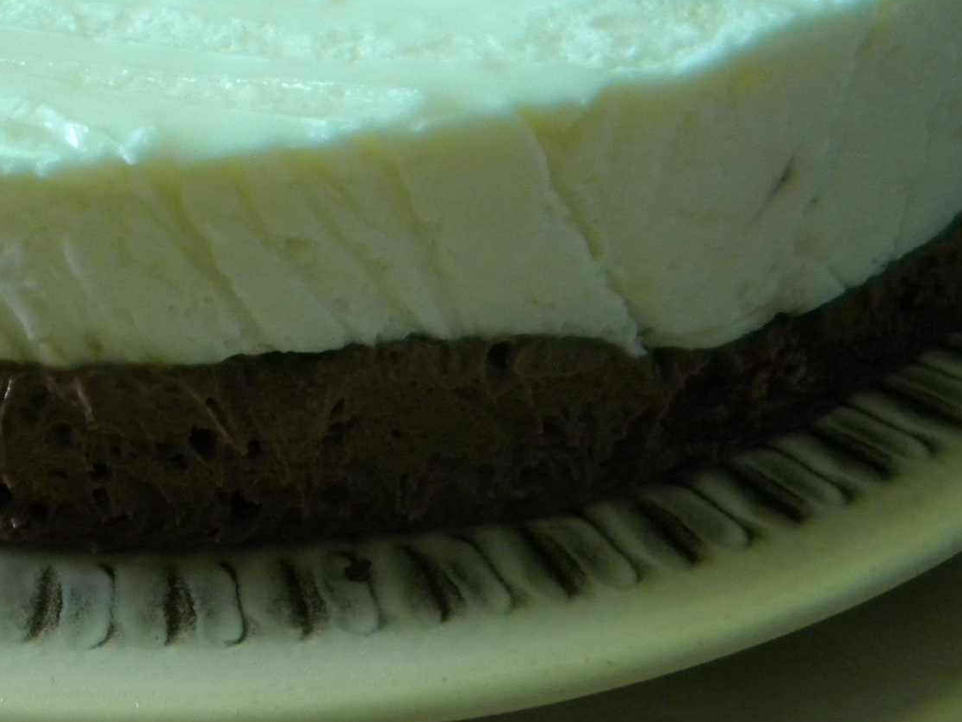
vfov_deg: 22.3
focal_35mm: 66
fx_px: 1834
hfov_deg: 28.4
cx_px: 125
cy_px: 377
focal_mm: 6.4
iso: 400
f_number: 3.7
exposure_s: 1/56.4
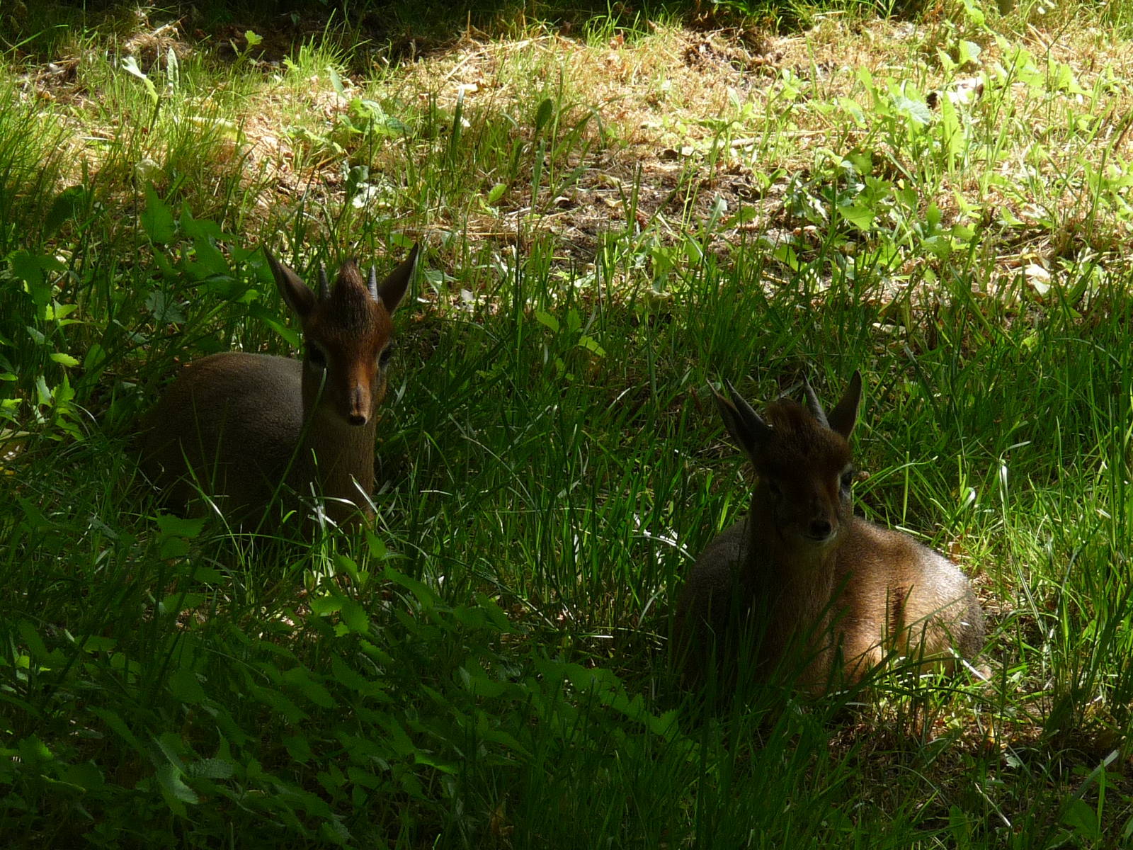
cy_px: 425
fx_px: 12536
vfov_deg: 3.9
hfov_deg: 5.2
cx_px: 566
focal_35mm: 383
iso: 100
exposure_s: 1/160
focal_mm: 39.2
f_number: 4.9
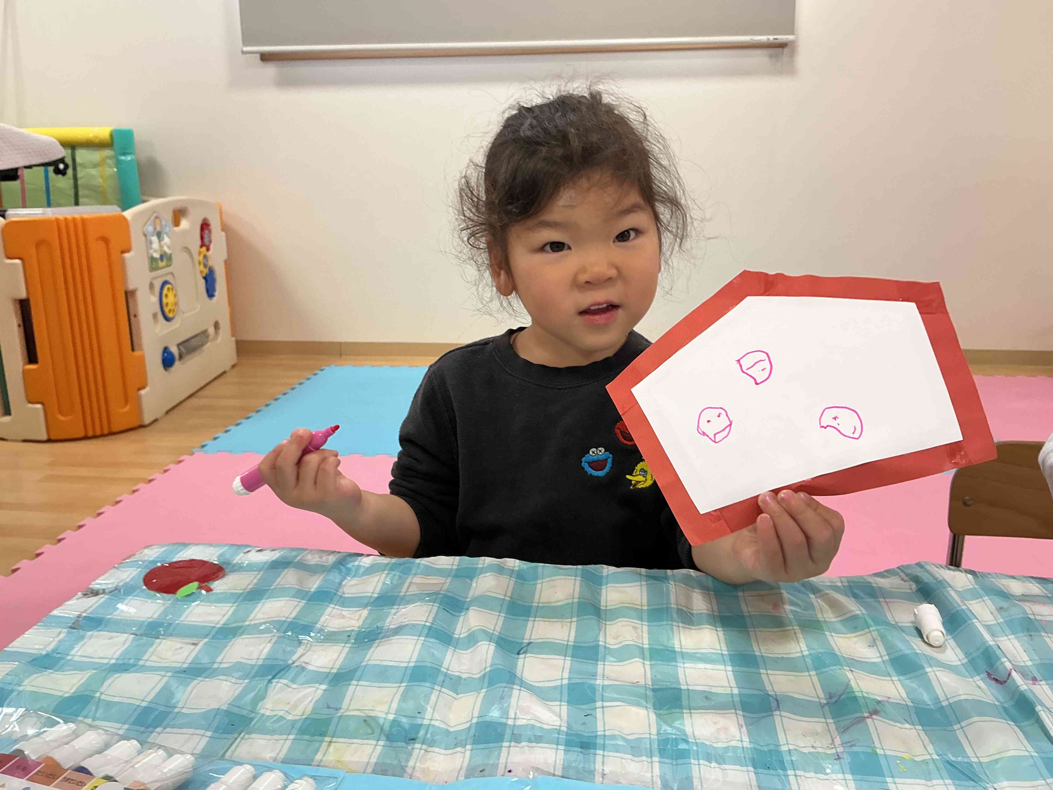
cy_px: 395
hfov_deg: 61.7
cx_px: 526
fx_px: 882
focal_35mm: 29
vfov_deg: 48.2
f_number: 1.8
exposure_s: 1/60
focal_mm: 3
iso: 50
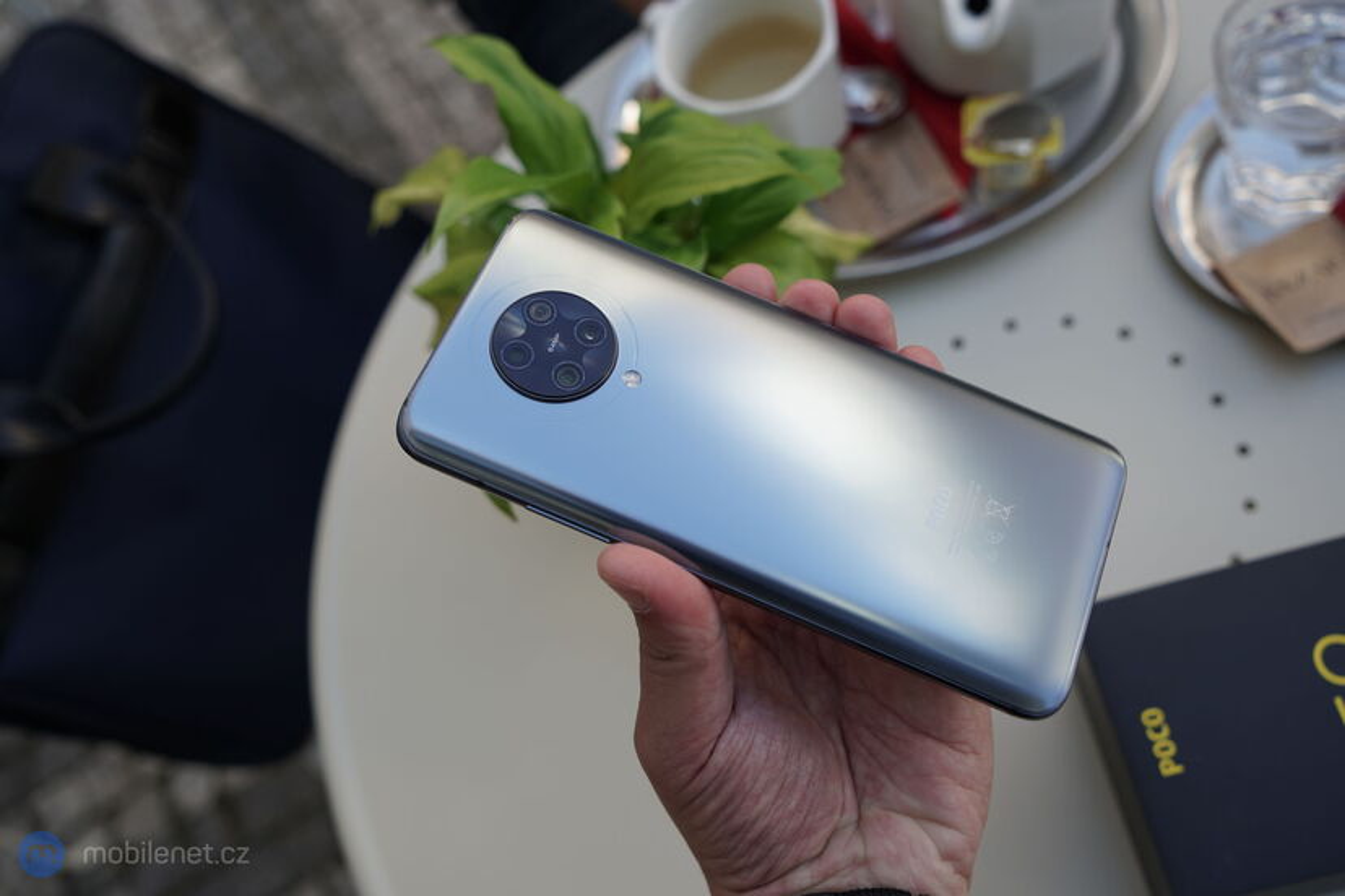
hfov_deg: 55.8
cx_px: 672
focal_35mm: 34
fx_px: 1270
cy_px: 448
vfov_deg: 38.9
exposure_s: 1/250
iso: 200
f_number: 5
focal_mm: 34
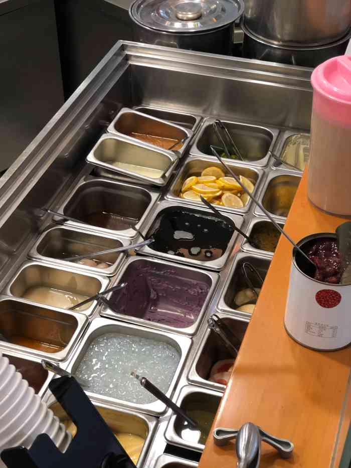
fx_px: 770
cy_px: 234
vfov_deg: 33.8
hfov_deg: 25.7
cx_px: 176
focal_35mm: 57
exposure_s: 1/33
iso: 200
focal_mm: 6.6
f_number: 2.8
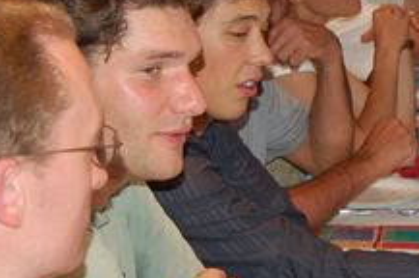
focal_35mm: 144
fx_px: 1673
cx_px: 531
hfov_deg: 13.8
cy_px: 68
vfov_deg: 9.5
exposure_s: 1/60
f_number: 4.2
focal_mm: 26
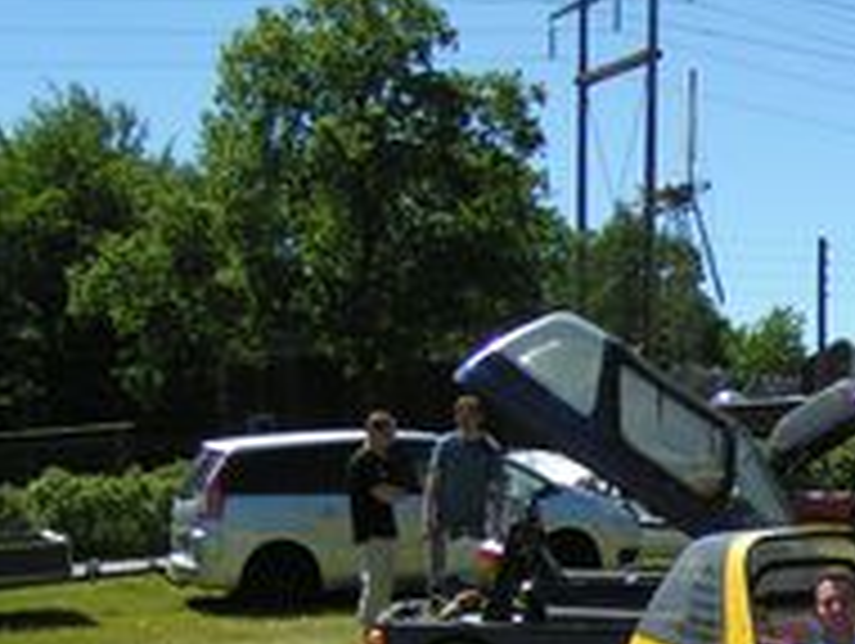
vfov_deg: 18.0
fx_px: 1978
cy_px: 649
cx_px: 855
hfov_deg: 23.4
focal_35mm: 80
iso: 50
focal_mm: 5.8
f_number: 3.2
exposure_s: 1/1000
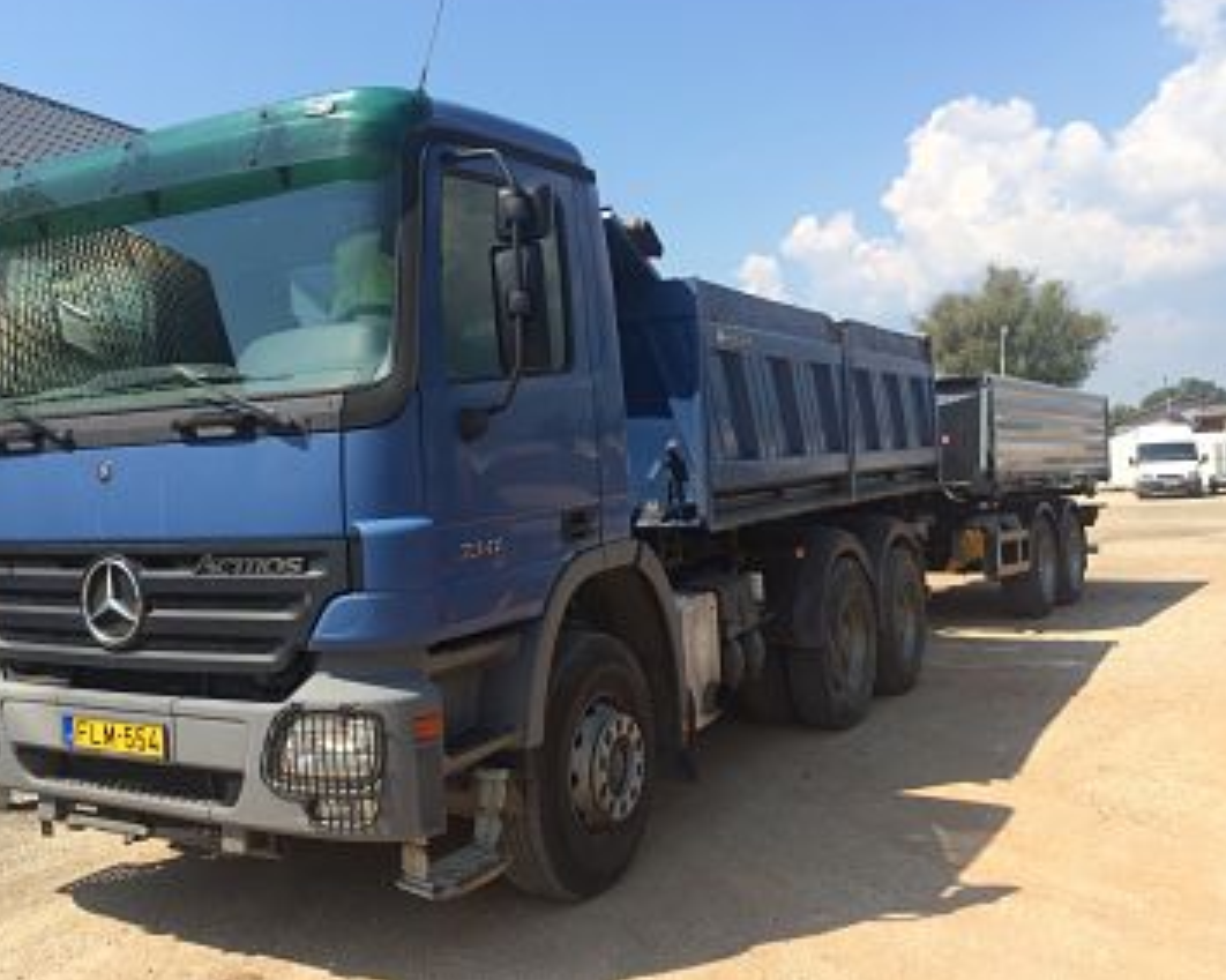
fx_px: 1161
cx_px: 544
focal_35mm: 32
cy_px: 467
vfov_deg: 45.8
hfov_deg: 55.5
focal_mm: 4.15
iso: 32
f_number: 2.2
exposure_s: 1/1866
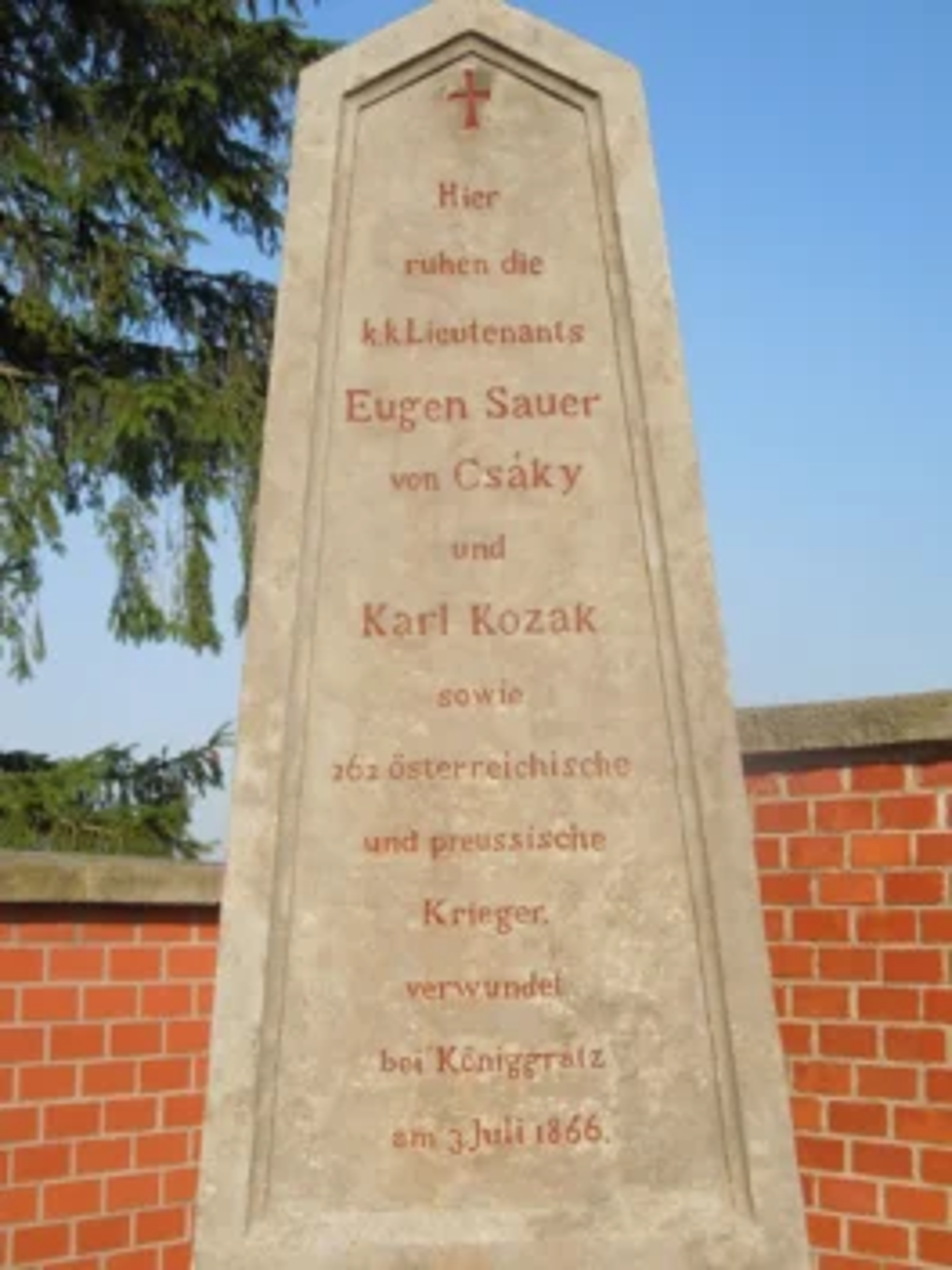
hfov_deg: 30.3
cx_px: 476
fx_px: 1760
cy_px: 635
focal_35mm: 48
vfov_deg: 39.7
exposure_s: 1/800
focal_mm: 8.7
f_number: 8
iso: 400
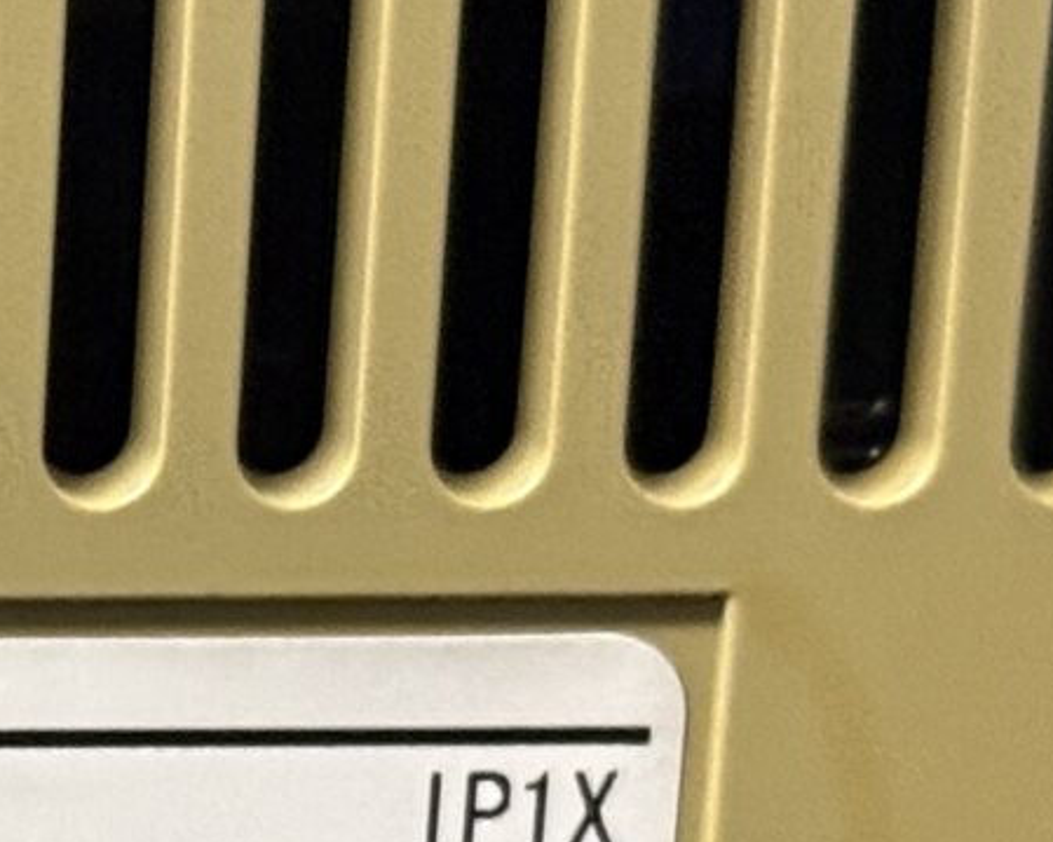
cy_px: 1567
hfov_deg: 7.0
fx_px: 8319
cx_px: -1051
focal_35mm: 267
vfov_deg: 5.7
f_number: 1.78
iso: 250
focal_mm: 6.76
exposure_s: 1/50
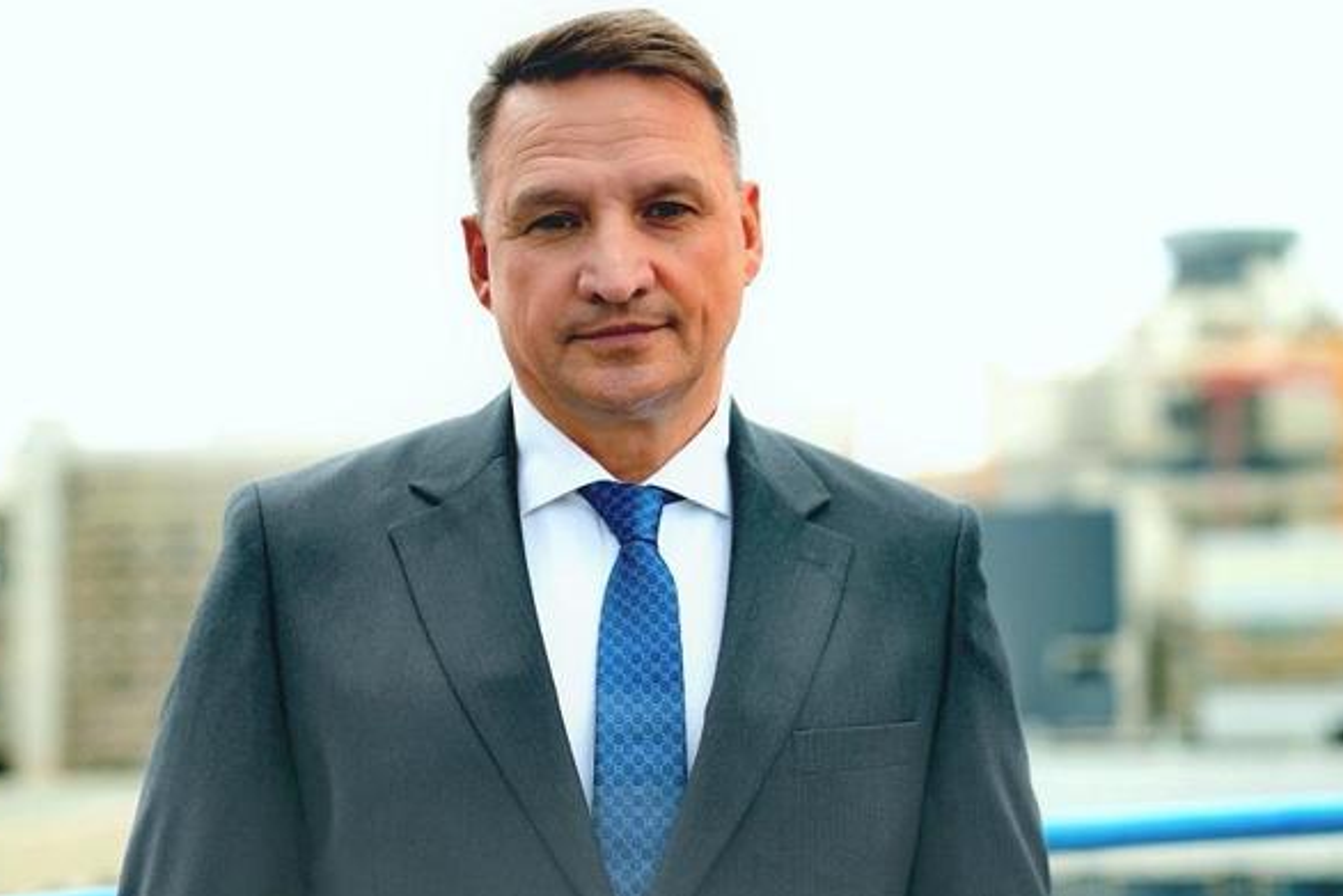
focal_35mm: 92
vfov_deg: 14.9
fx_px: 3433
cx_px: 850
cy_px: 474
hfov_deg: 22.1
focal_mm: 70
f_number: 2.8
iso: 100
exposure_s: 1/125
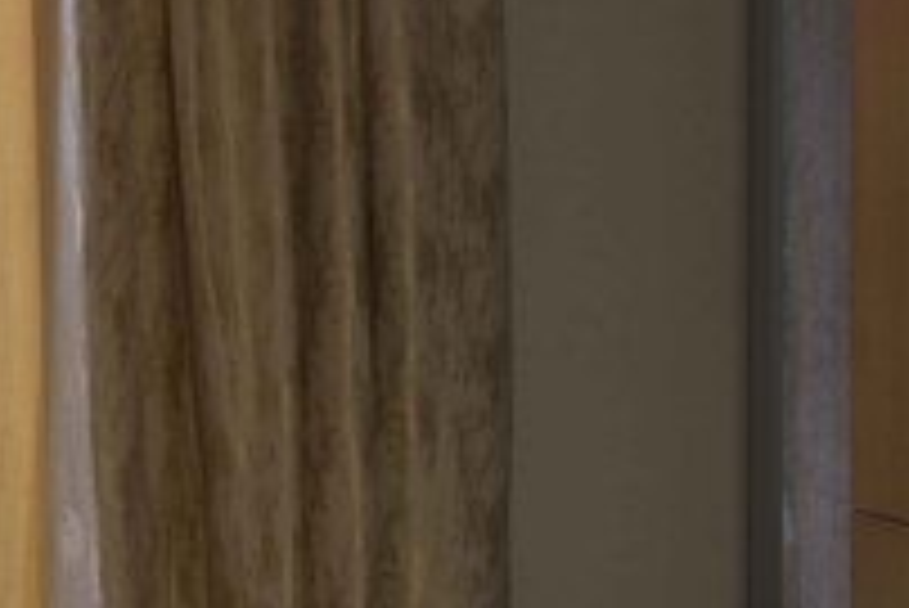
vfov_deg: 10.8
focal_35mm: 126
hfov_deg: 13.9
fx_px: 3184
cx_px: -884
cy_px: 54
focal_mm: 17
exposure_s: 2.5
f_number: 14
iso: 200
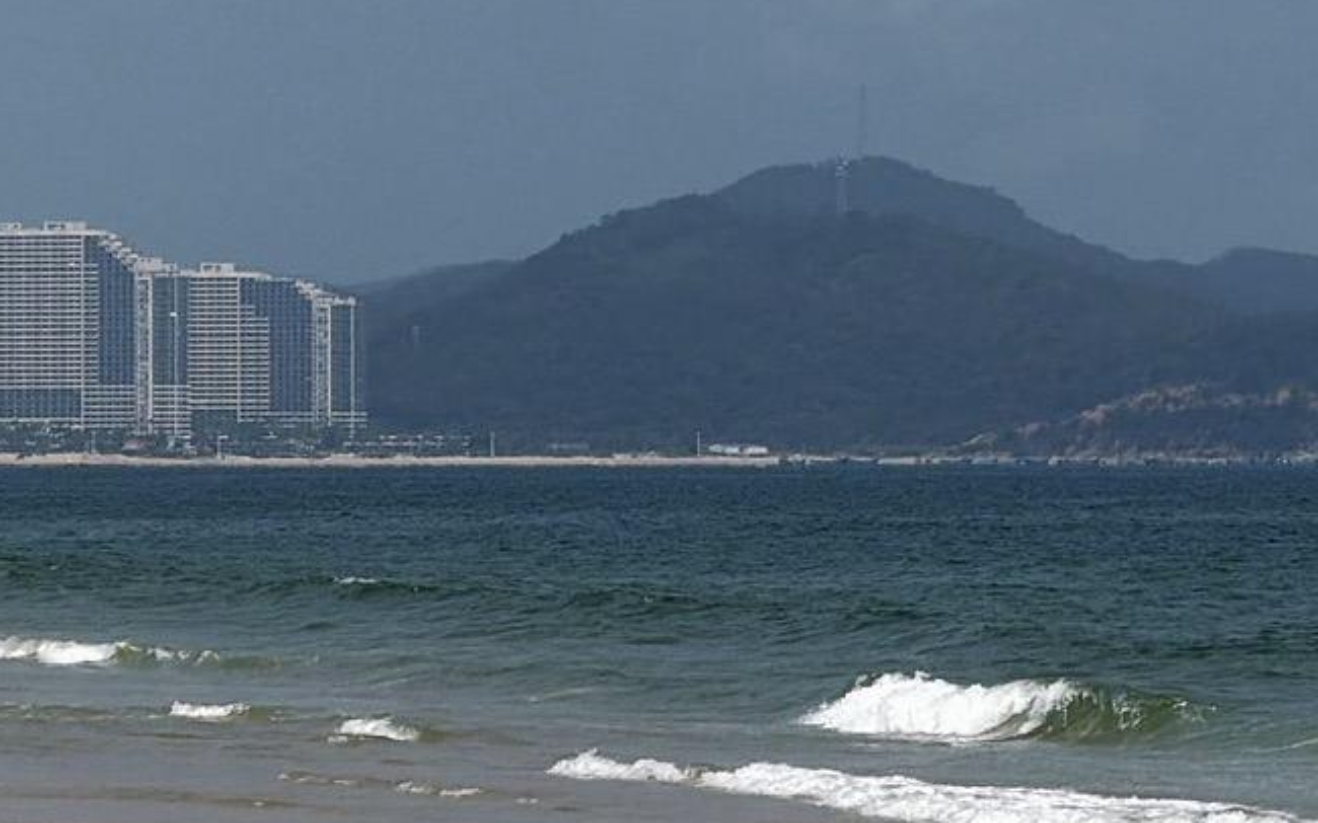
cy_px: -209
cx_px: 187
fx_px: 11995
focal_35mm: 334
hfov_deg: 6.3
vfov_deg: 3.9
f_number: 2.8
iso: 20
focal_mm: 16.89
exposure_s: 1/1033
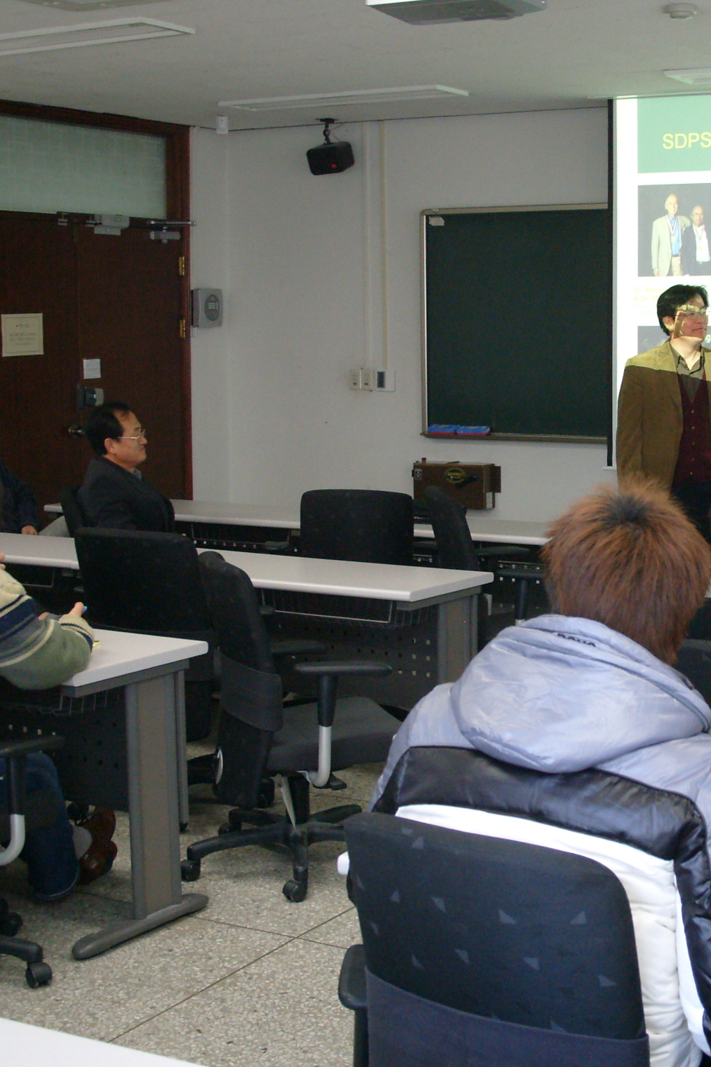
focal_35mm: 56
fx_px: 1659
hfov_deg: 24.0
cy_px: 531
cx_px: 520
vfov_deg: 35.6
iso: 200
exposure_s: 1/45
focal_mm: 8.9
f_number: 3
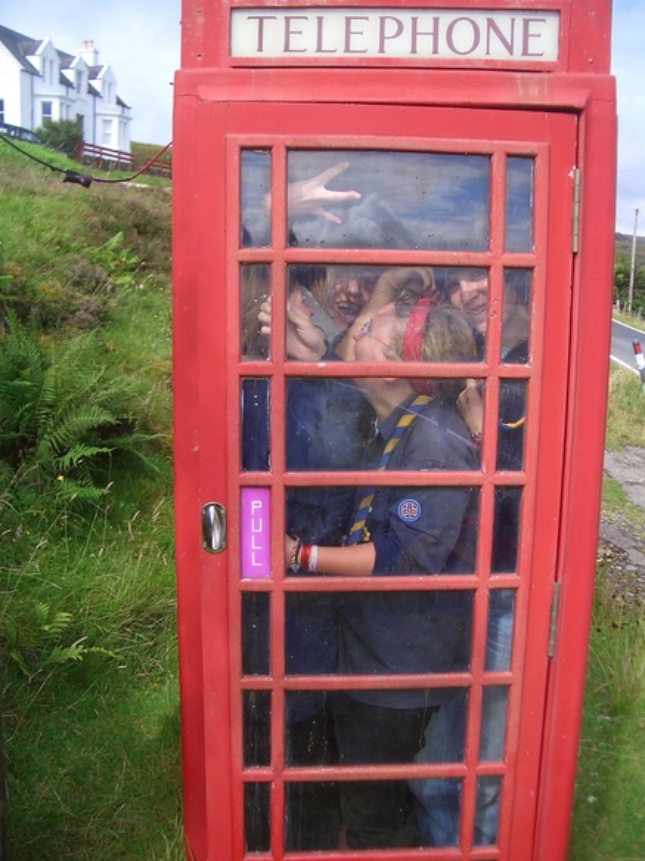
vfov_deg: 51.4
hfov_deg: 39.6
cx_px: 316
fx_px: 895
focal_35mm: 36
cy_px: 439
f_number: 2.6
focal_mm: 5.8
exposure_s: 1/640
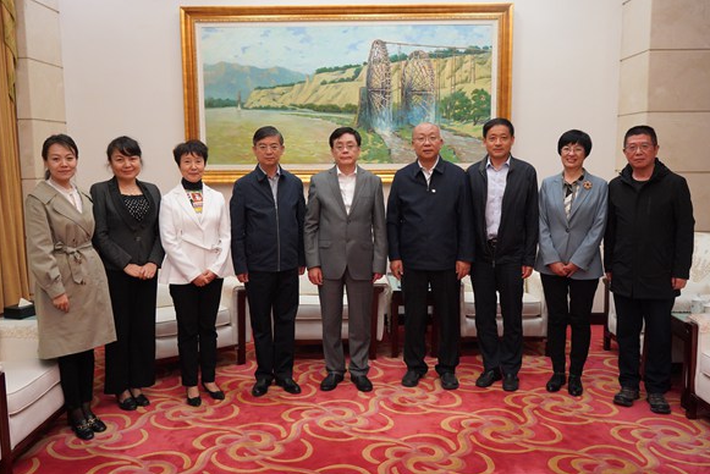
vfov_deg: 41.2
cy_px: 235
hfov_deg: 58.7
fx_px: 631
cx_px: 353
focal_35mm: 32
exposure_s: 1/160
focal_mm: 31
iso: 5000
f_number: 4
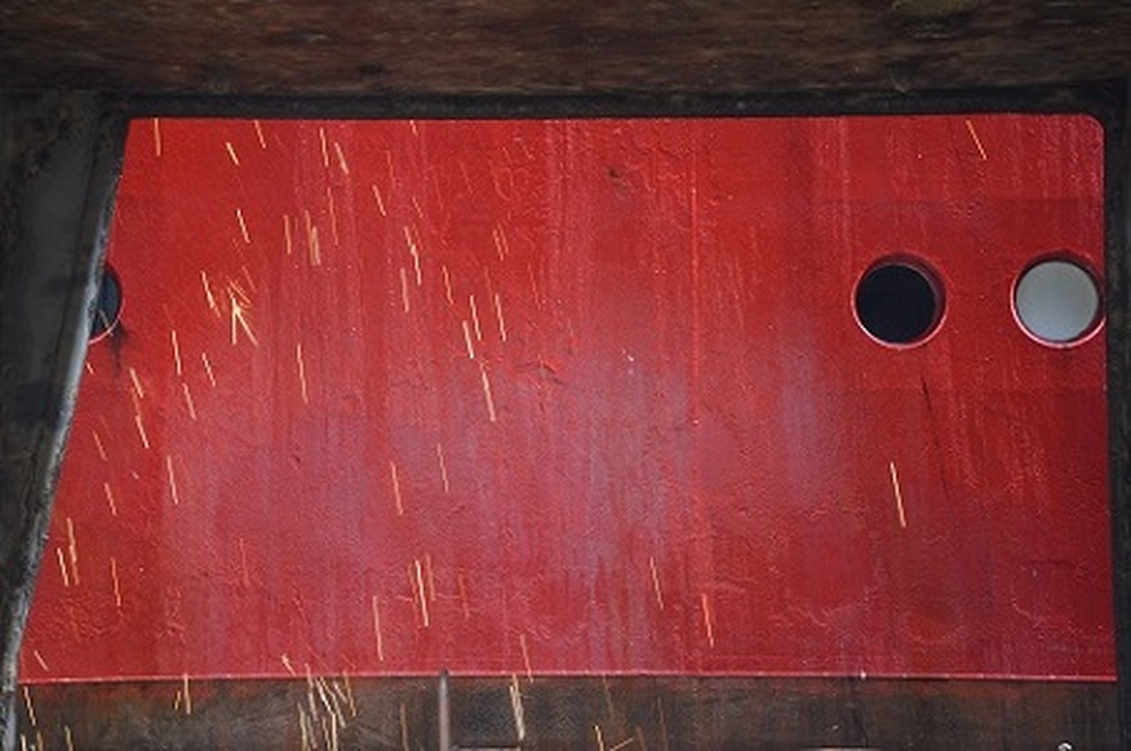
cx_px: 566
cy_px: 376
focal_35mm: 72
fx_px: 2259
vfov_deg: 18.9
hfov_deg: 28.1
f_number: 4.8
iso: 900
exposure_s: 1/30
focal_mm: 48
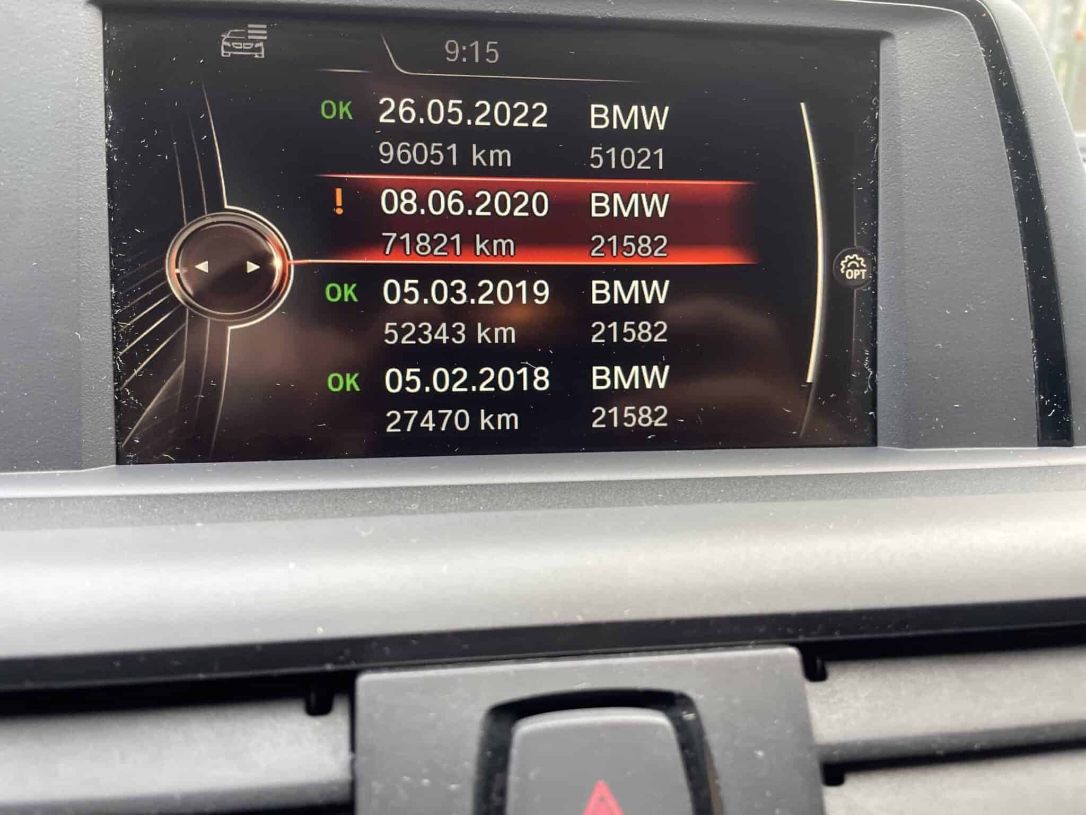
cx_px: 543
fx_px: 816
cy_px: 408
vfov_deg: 53.1
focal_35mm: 26
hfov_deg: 67.3
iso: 100
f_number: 1.6
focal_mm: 4.2
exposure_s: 1/106
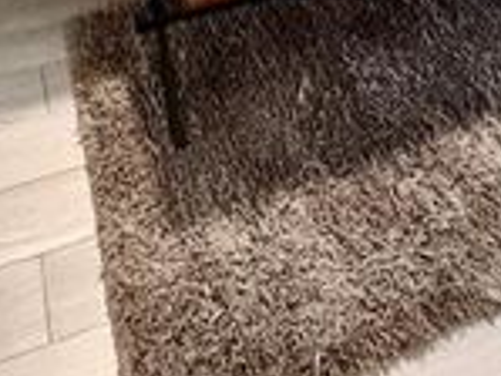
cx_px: 227
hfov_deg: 38.1
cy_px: -363
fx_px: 724
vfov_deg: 19.0
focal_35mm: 50
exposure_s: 1/60
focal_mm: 2.22
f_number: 2.2
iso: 640
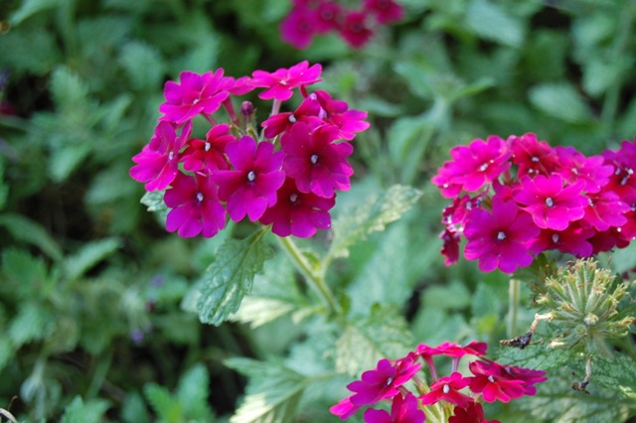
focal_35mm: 78
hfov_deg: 26.0
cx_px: 318
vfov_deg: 17.5
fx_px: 1377
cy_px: 212
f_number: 5.6
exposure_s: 1/60
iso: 500
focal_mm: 52
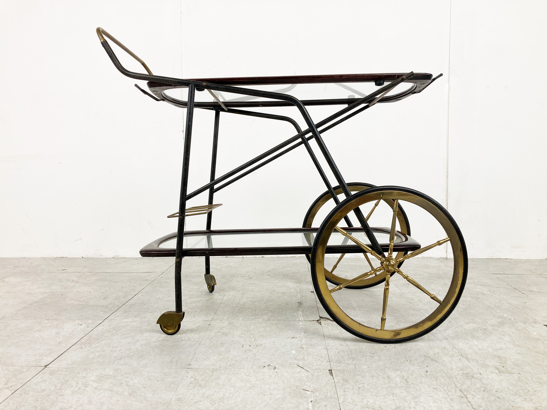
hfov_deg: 63.4
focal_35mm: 28
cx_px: 274
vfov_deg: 49.7
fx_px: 442
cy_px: 205
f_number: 1.8
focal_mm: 3.99
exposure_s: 1/100
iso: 32
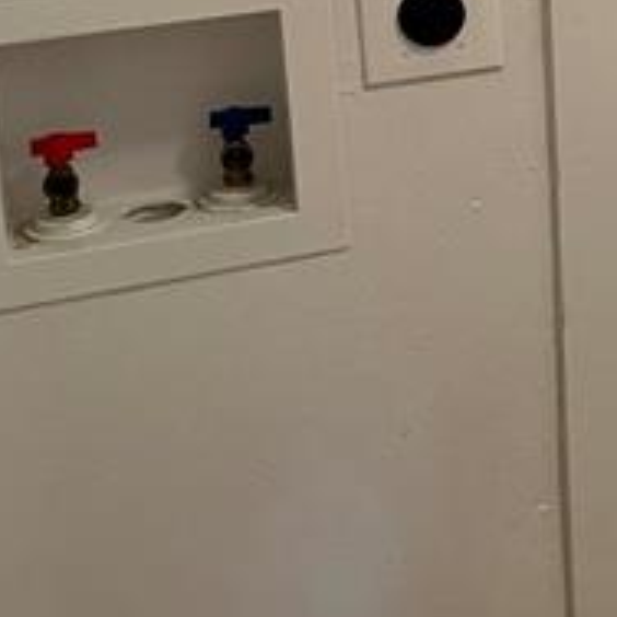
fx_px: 1896
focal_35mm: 94
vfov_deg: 17.8
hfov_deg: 16.9
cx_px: 906
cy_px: -66
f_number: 1.6
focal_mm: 4.2
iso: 250
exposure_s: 1/60
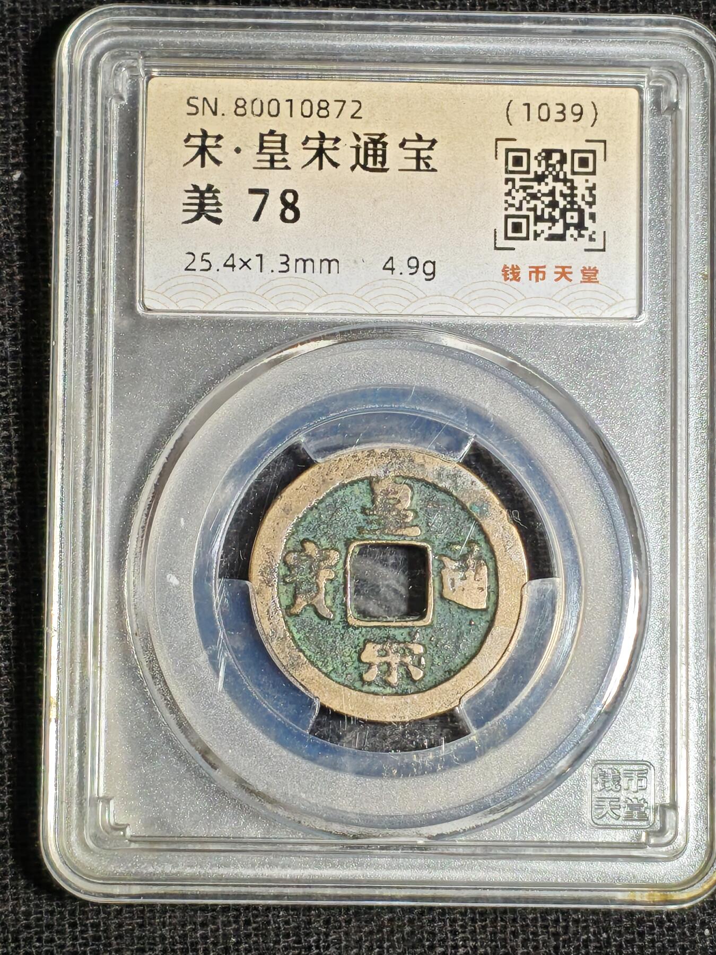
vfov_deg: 16.4
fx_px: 3309
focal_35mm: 120
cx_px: 358
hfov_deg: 12.3
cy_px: 478
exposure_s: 1/483
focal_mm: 4.94
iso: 50
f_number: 1.5
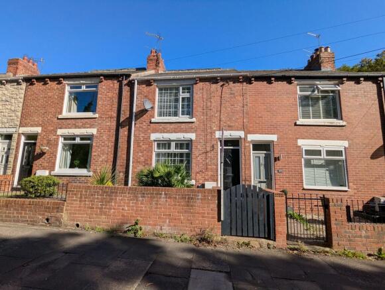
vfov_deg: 78.3
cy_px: 145
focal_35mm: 16
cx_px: 192
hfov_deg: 94.4
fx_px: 178
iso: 44
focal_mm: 2.35
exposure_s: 1/1789
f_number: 2.2
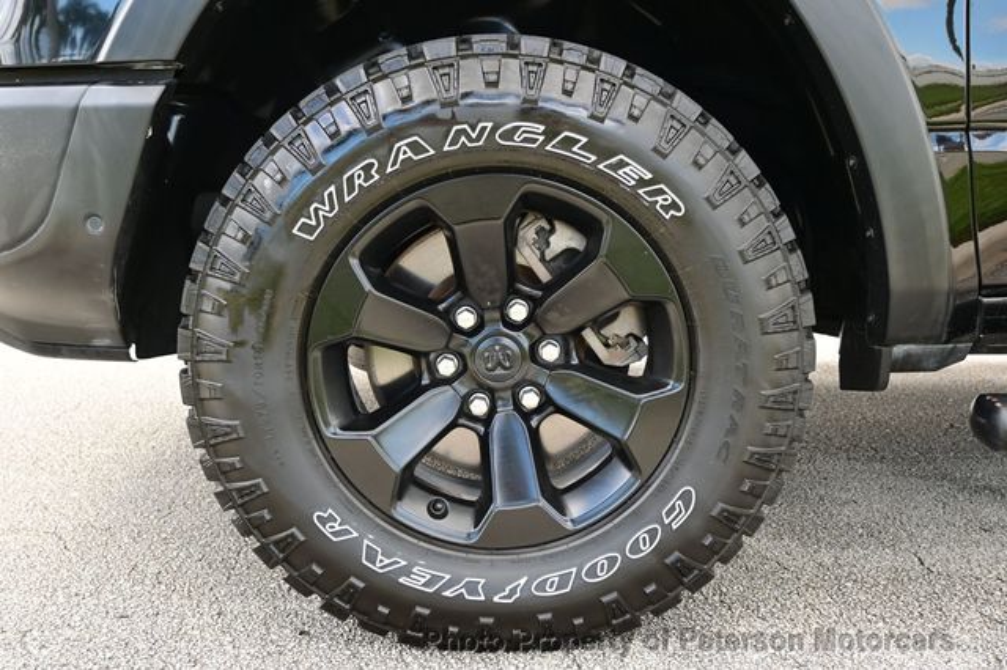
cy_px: 335
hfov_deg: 52.2
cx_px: 504
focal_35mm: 37
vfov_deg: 36.1
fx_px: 1027
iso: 100
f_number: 4.2
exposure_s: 1/50
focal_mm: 24.5
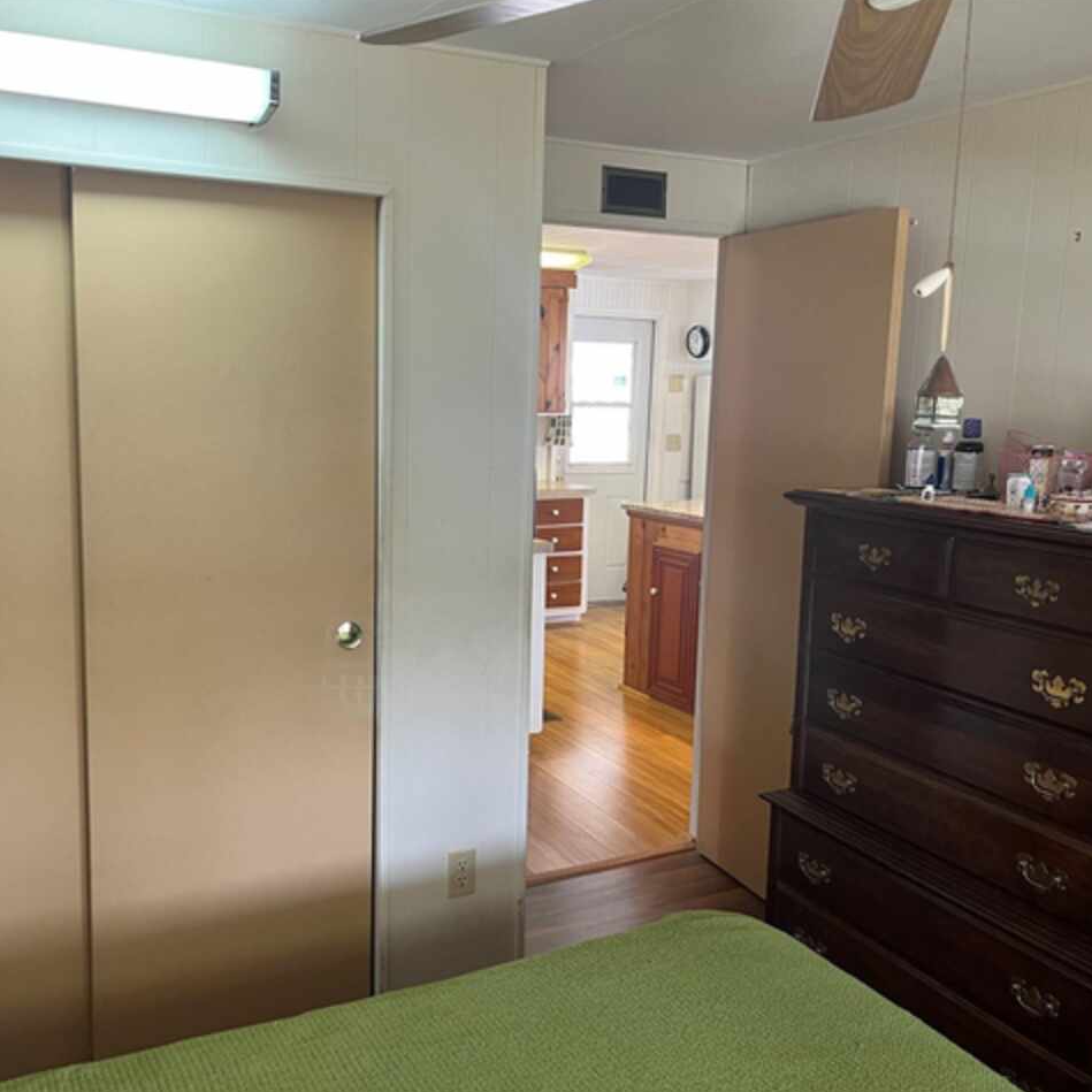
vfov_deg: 52.5
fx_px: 1106
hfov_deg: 52.4
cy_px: 547
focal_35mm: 31
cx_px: 478
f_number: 1.6
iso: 100
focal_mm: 5.1
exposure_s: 1/60
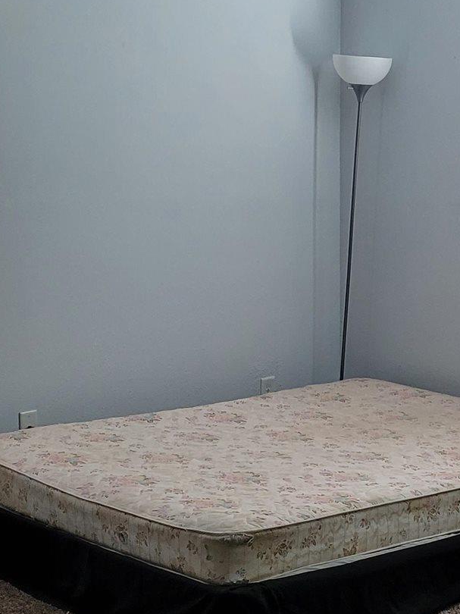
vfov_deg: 26.3
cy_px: 306
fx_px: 1312
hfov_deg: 19.8
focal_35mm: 74
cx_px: 333
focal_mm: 5.4
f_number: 1.8
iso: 320
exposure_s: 1/120
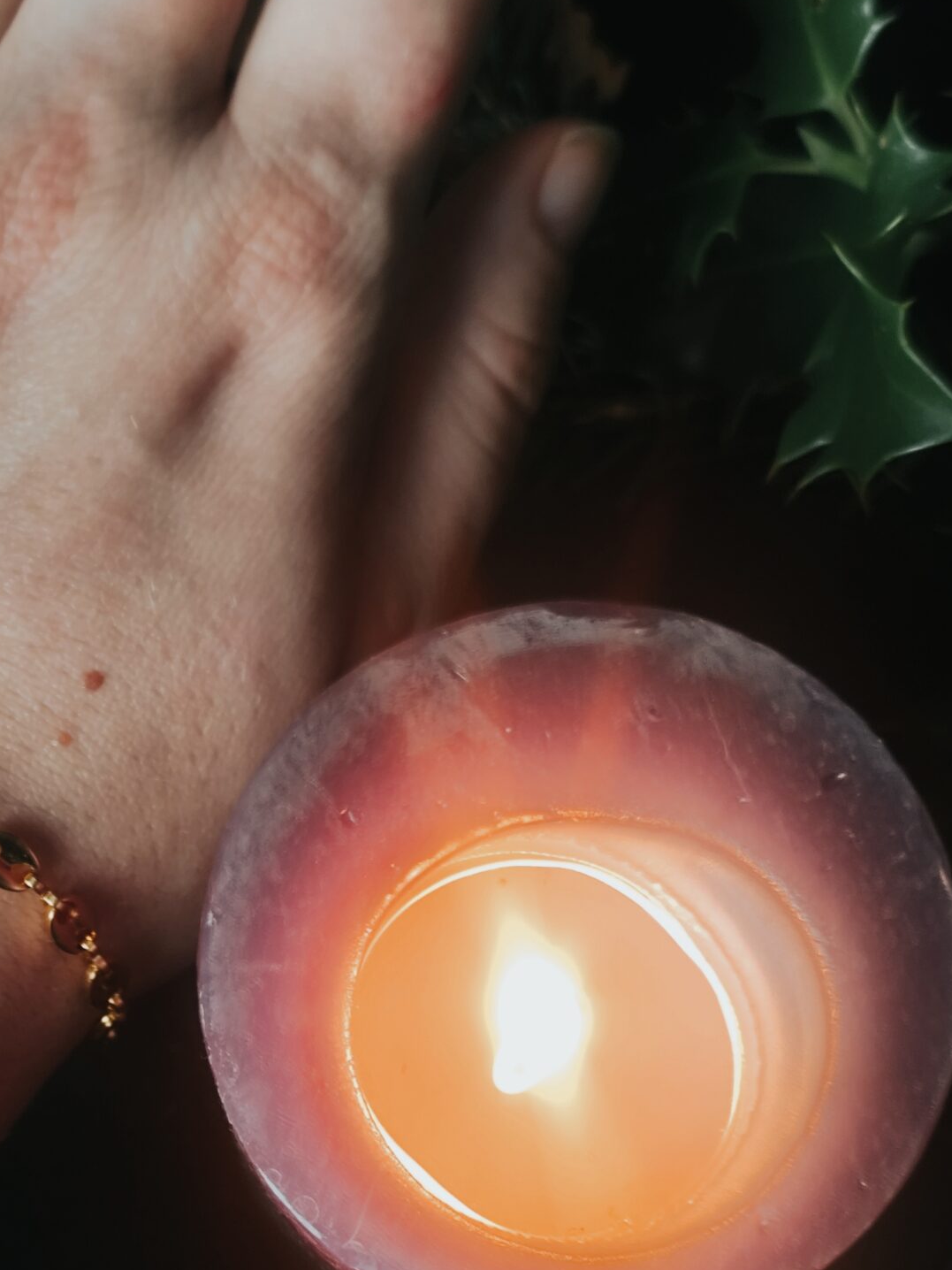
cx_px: 127
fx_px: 3007
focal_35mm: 82
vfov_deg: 23.7
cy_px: 893
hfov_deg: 17.8
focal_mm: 6.19
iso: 100
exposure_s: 1/25
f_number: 1.65
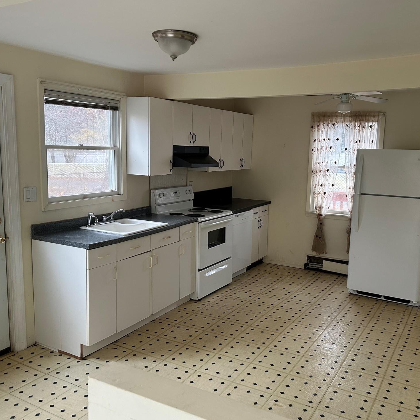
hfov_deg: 51.1
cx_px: 211
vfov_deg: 51.1
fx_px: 439
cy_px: 213
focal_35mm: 32
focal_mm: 5.7
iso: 125
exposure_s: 1/62
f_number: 1.5
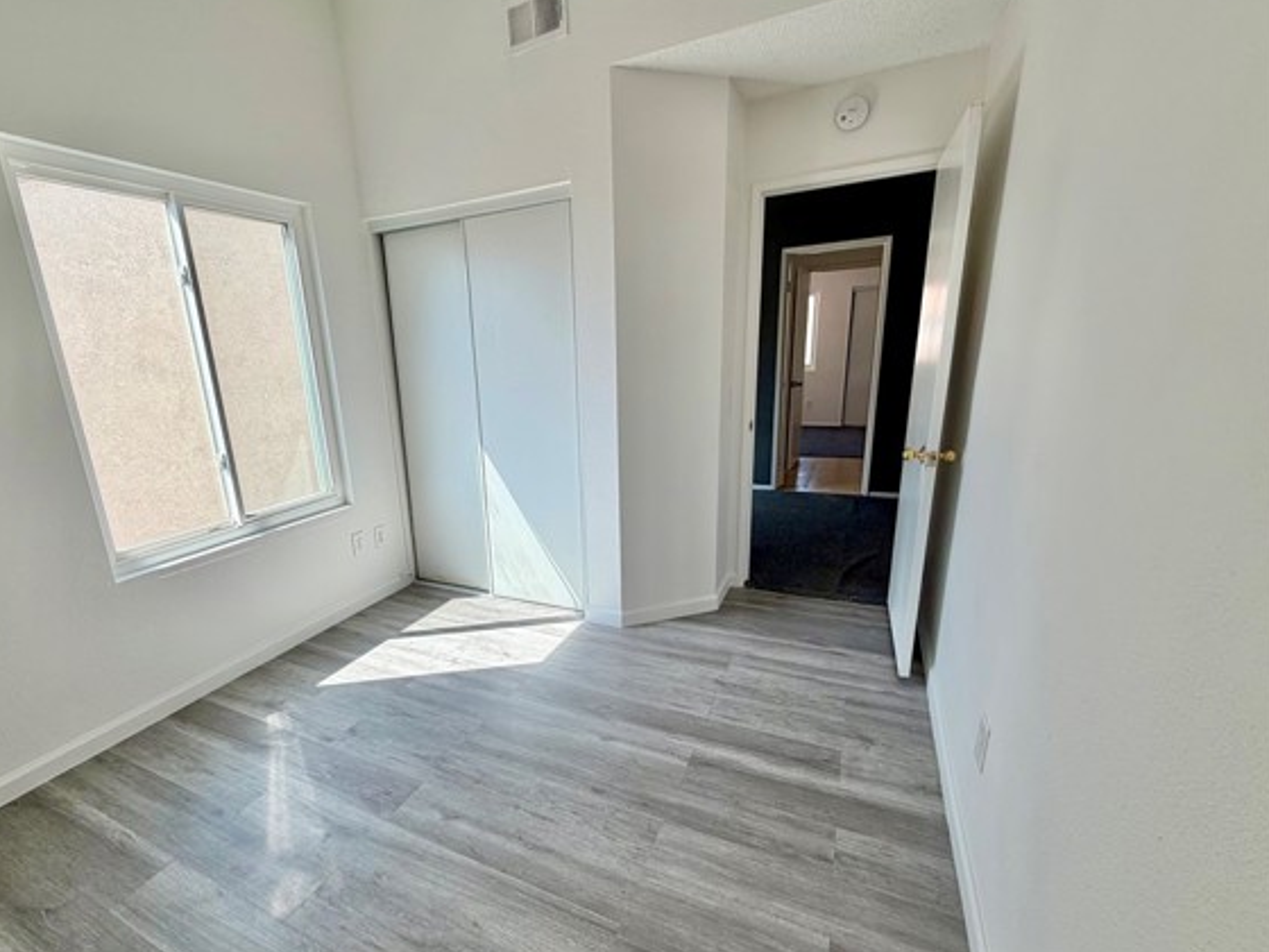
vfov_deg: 78.0
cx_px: 555
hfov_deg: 94.0
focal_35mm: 16
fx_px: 587
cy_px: 510
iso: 40
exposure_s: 1/191
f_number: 2.2
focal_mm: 2.22
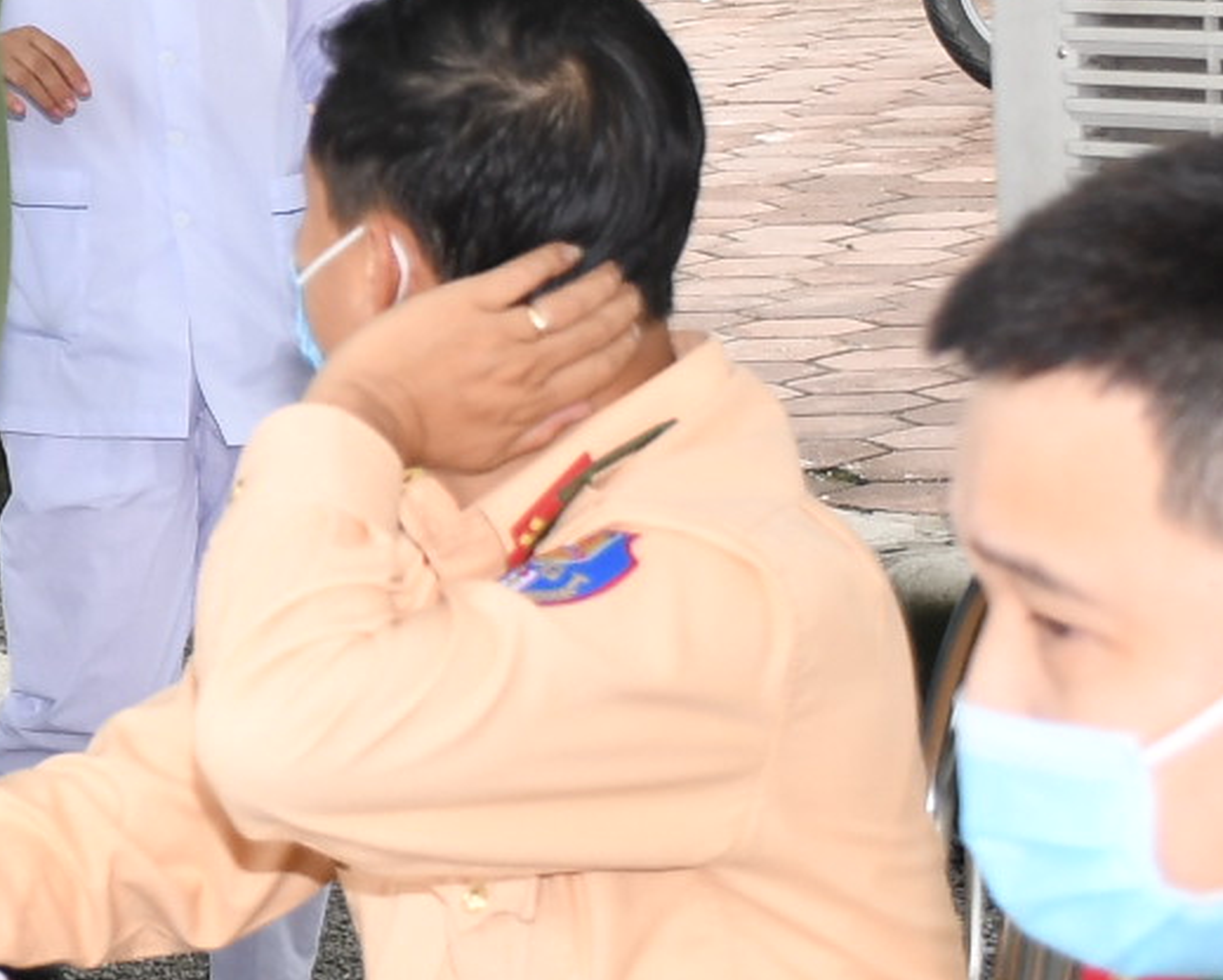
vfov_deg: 8.8
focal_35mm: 174
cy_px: -205
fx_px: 6285
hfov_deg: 10.6
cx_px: -822
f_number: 3.8
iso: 200
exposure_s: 1/200
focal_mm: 23
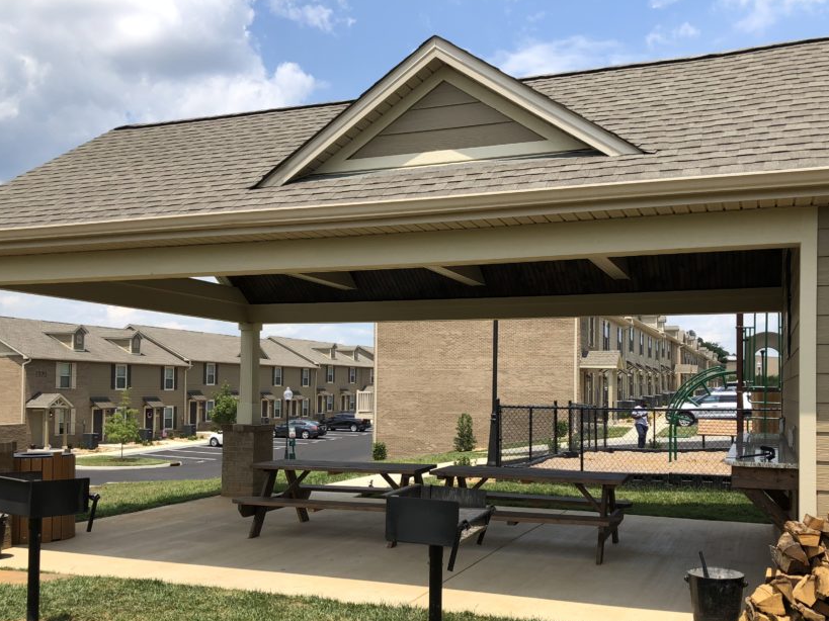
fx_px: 838
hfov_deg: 52.6
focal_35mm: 35
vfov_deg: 40.4
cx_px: 431
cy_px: 385
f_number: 1.8
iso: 20
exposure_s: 1/1600
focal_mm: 3.99
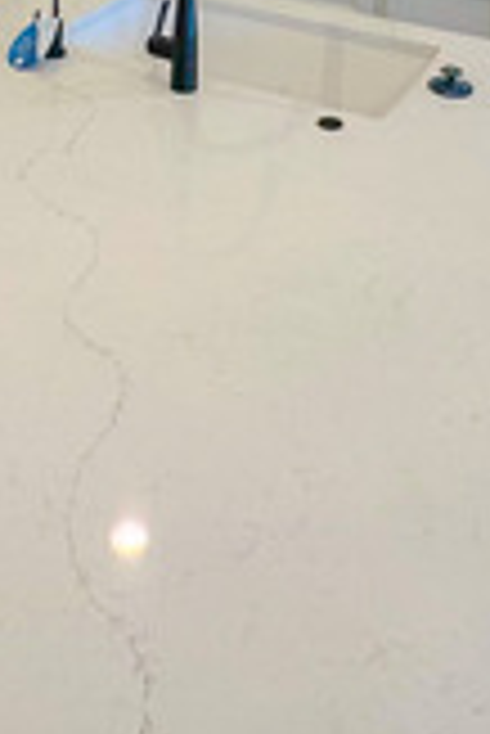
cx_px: 207
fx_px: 1161
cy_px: -324
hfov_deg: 23.8
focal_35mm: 57
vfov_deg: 26.7
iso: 160
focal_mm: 2.22
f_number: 2.2
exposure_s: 1/120
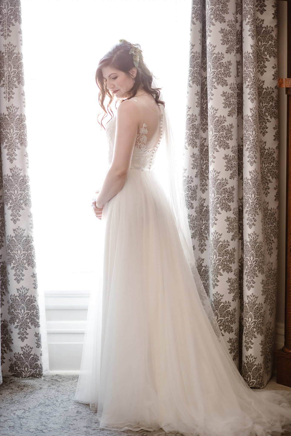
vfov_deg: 23.9
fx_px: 1030
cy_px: 218
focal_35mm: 85
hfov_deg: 16.1
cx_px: 146
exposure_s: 1/400
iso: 1000
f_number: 1.8
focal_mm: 85
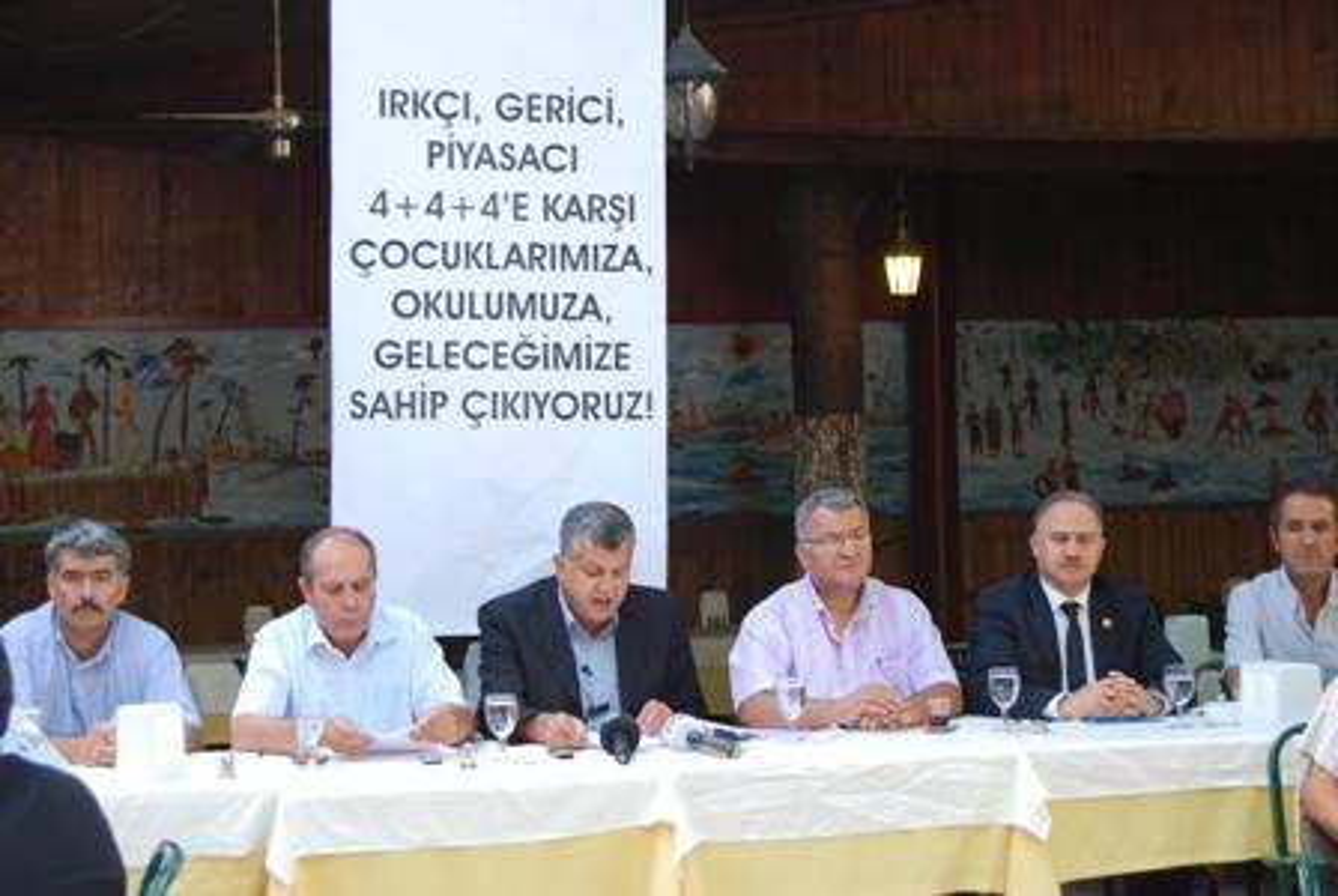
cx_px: 669
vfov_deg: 19.8
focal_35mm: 69
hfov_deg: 29.2
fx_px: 2568
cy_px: 448
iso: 220
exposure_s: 1/30
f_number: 5.3
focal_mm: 46
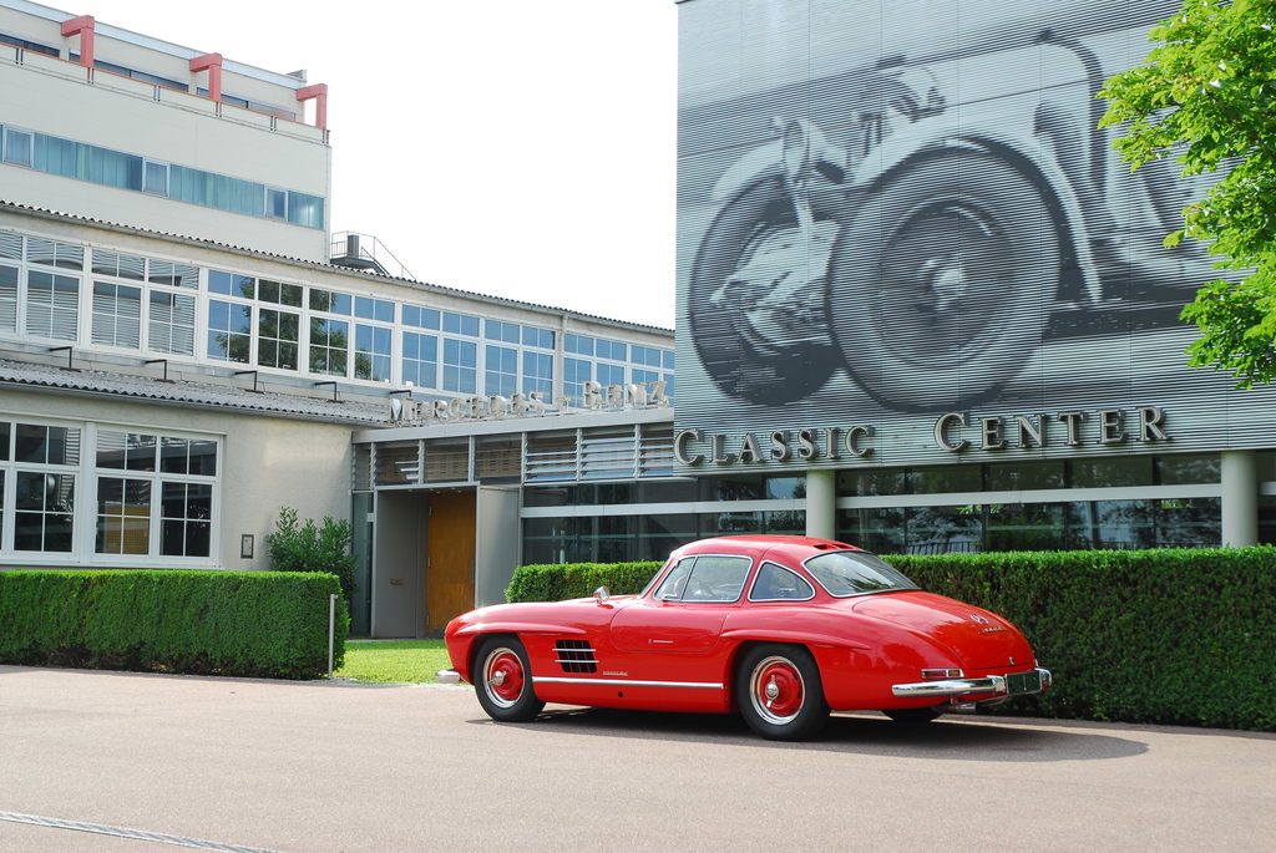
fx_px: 1863
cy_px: 426
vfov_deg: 25.8
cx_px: 638
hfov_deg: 37.8
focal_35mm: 52
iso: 100
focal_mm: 35
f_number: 7.1
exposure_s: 1/80
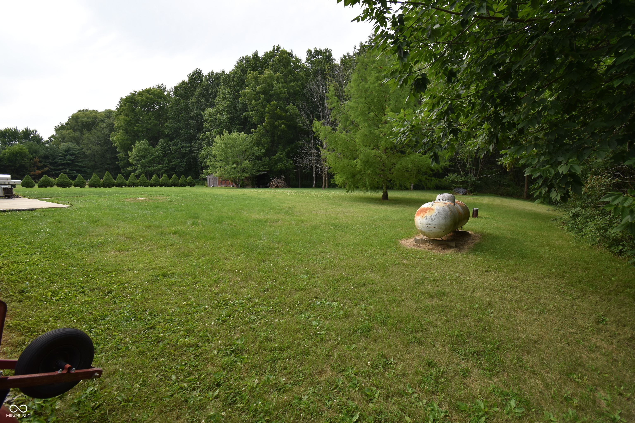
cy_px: 212
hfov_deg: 100.4
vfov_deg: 77.3
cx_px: 318
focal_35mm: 15
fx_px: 265
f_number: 6.3
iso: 100
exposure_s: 1/160
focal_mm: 10
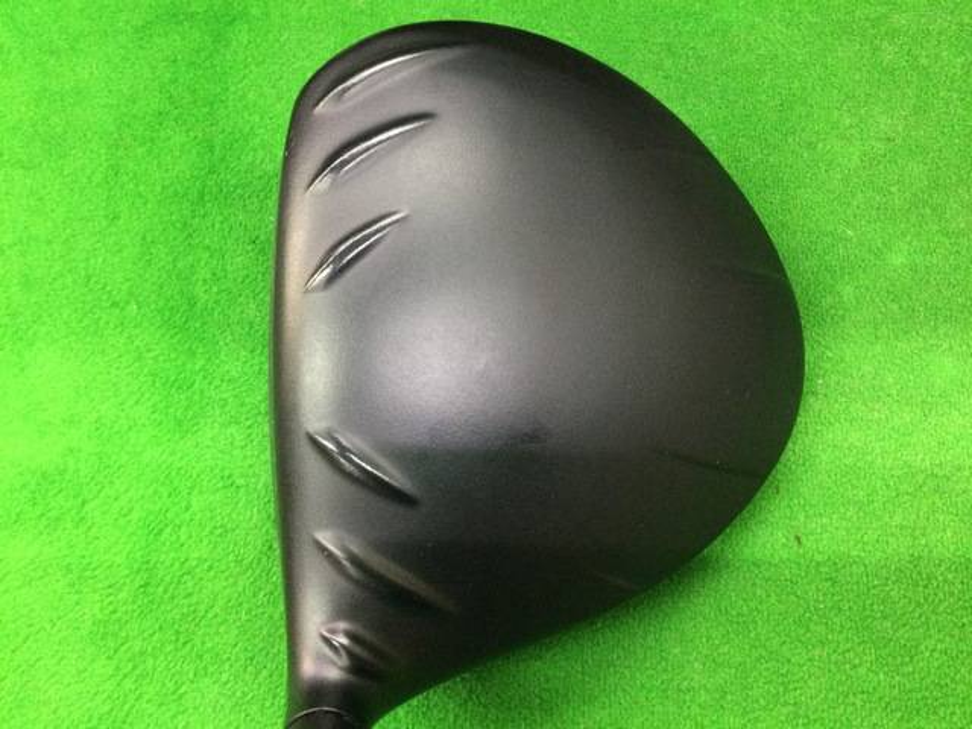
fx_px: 870
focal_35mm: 31
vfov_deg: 45.4
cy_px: 364
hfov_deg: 58.4
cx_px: 486
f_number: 2.4
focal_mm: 3.3
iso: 200
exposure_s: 1/20
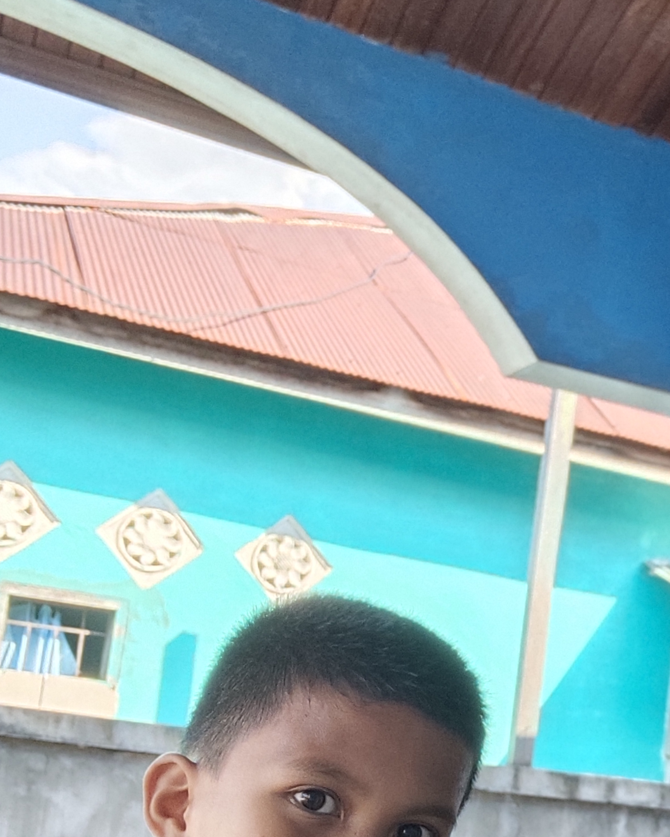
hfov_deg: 25.8
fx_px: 1363
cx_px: 716
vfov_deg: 33.2
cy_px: 667
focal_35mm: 55
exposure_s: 1/100
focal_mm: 3.61
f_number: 2
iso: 97
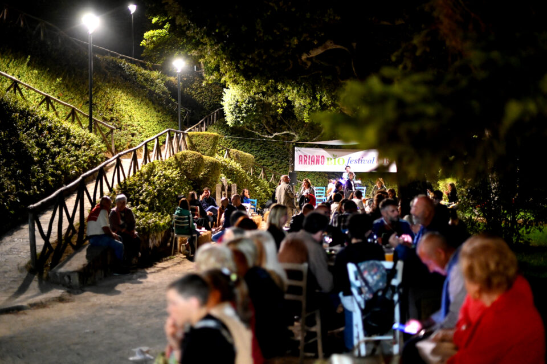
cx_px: 274
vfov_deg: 27.0
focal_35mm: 50
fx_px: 759
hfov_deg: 39.6
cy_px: 182
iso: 6400
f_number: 1.4
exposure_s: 1/125
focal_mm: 50
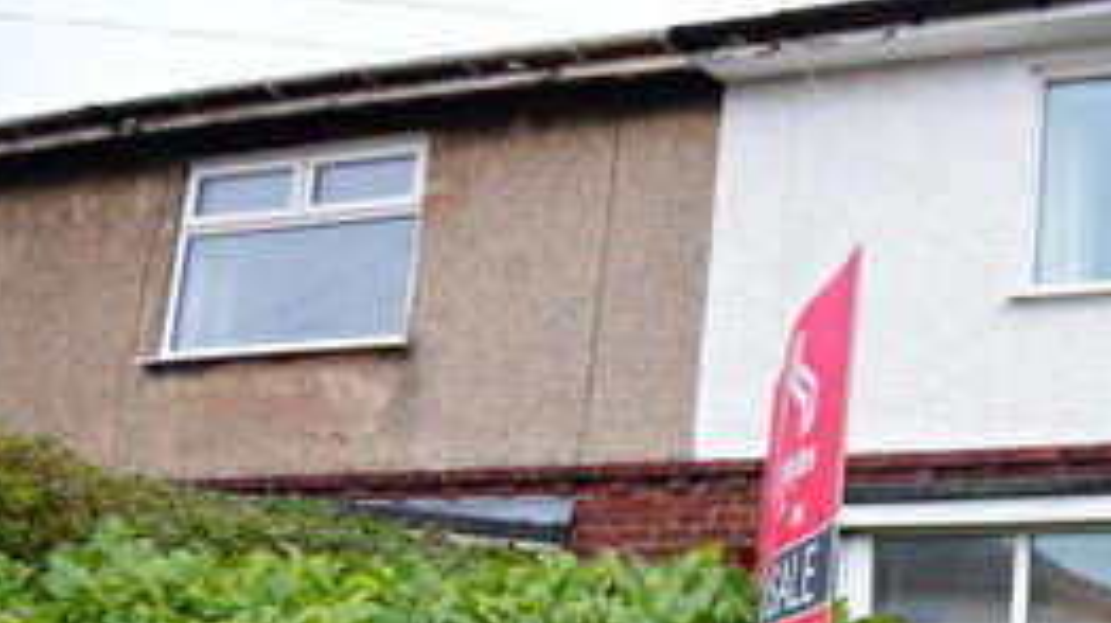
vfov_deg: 26.6
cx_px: 1382
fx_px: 1237
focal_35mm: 42
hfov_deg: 35.8
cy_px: 642
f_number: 9
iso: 1250
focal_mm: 10
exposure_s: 1/640
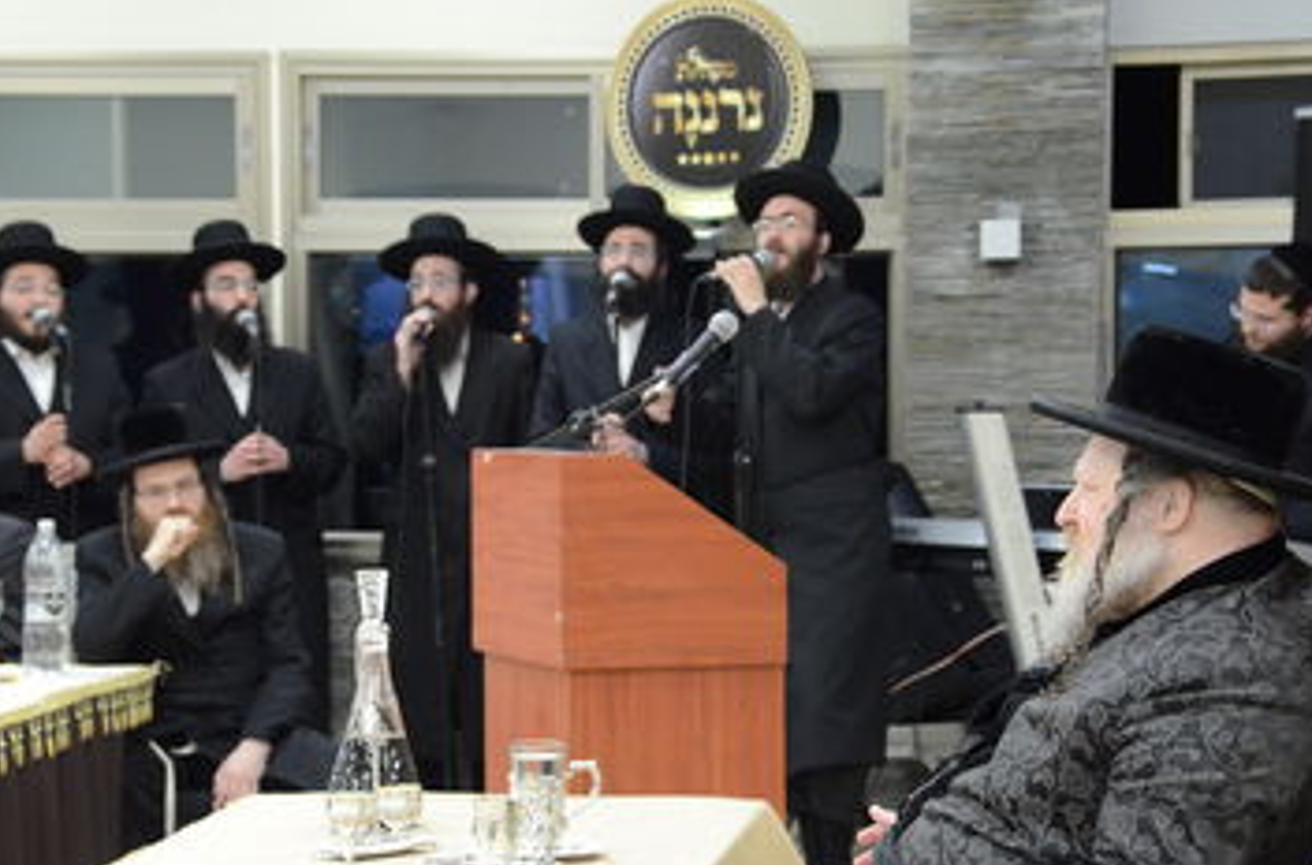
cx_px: 585
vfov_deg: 11.7
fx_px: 4213
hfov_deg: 17.7
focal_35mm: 116
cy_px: 477
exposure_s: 1/80
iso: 3200
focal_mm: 68
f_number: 5.6
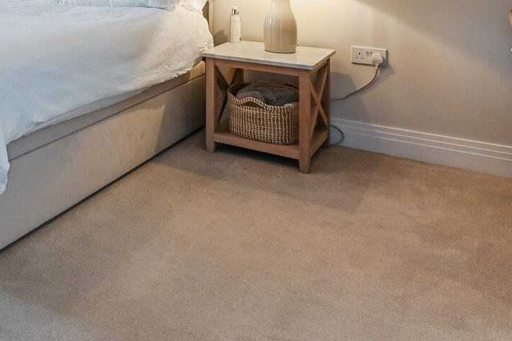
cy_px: -61
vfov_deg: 29.1
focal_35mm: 40
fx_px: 569
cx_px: -14
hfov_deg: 41.3
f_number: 8
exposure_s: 1/15
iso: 400
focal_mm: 14
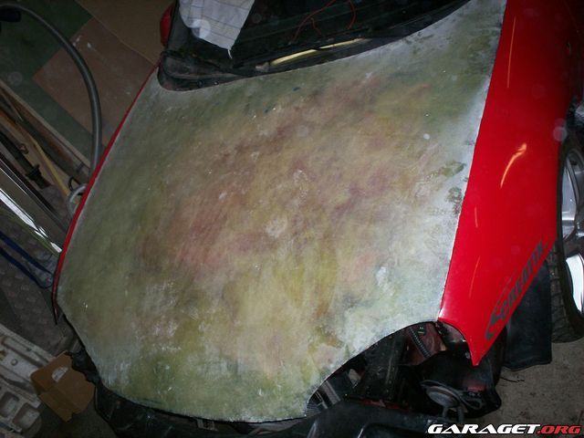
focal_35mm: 36
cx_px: 292
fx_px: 607
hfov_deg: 51.4
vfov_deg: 39.7
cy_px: 219
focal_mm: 6
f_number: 4.5
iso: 140
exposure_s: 1/60
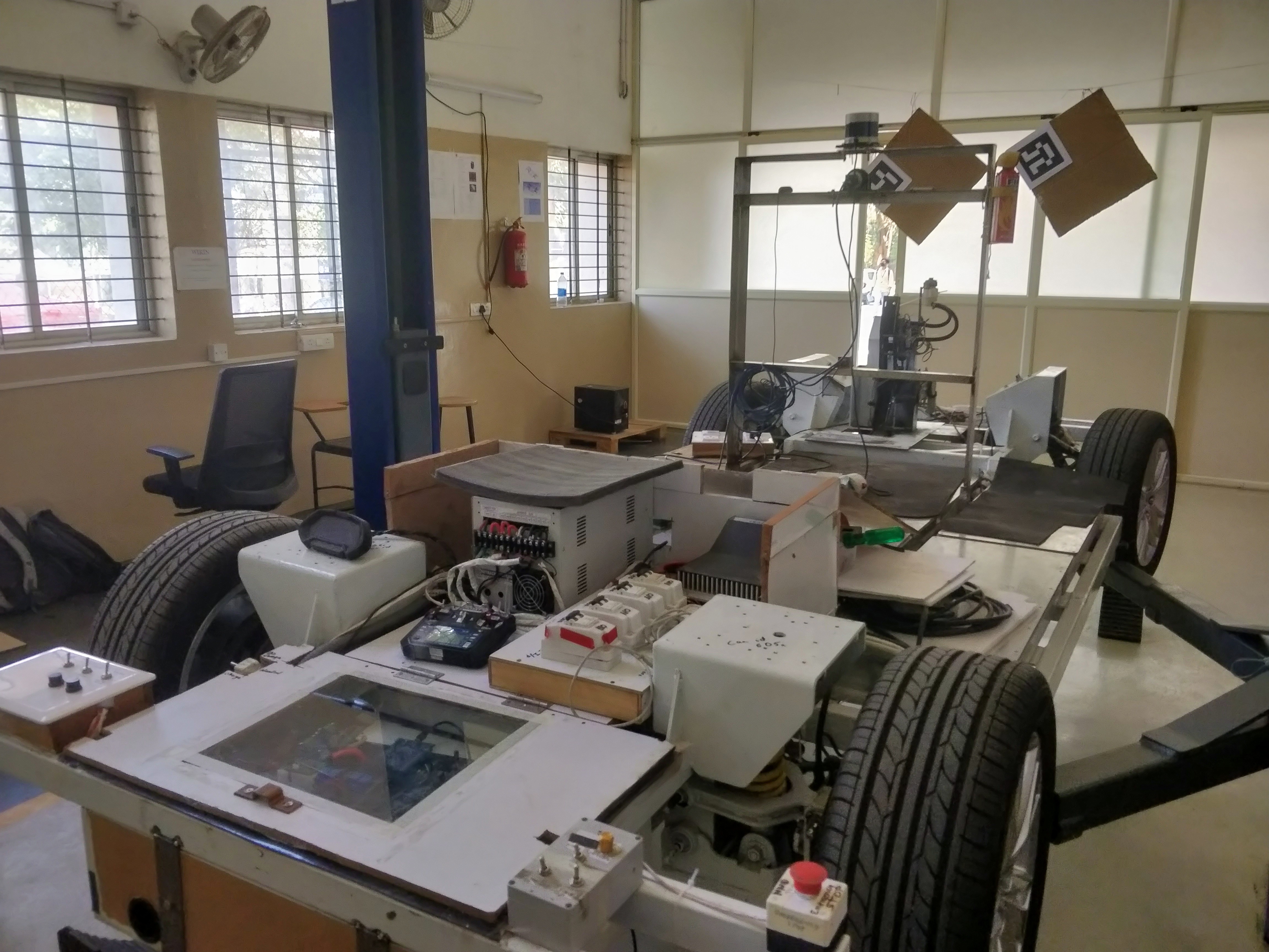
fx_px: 880
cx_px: 634
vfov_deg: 56.8
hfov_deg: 71.6
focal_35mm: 24
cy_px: 476
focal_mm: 4.1
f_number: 1.7
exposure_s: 1/50
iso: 320
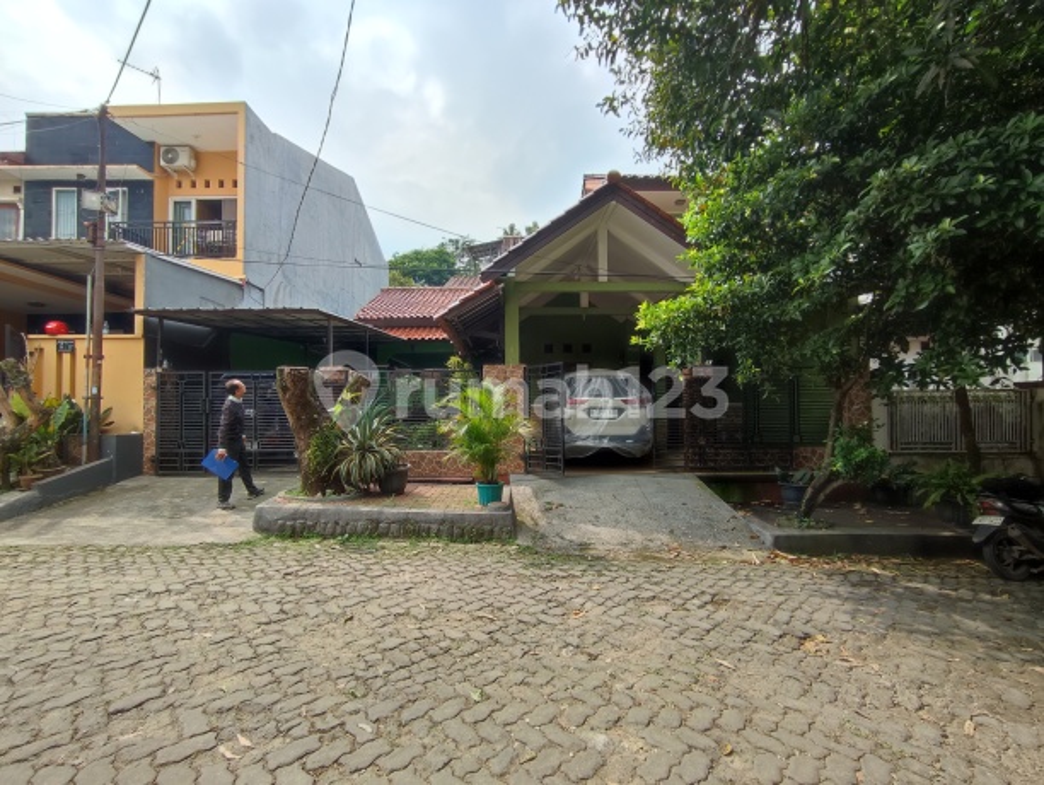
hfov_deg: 94.5
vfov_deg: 78.2
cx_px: 522
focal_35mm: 16
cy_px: 392
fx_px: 483
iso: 50
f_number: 2.2
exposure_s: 1/224
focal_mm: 1.65
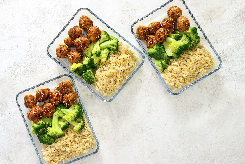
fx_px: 340
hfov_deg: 39.6
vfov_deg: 27.0
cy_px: 82
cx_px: 122
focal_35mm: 50
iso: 100
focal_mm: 50
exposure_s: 1
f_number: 9
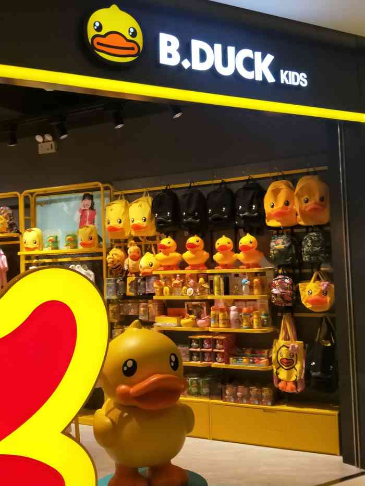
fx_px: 351
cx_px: 182
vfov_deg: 69.4
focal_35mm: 25
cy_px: 243
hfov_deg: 54.9
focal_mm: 4.27
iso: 65
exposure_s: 1/100
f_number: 1.7
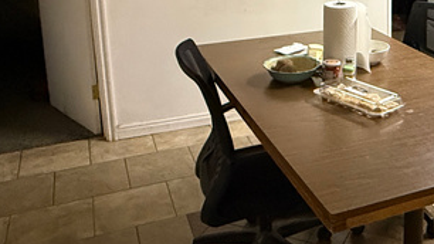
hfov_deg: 38.8
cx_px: 357
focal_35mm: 51
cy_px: -11
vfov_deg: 22.4
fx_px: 587
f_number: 2.2
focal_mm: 2.22
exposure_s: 1/60
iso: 800
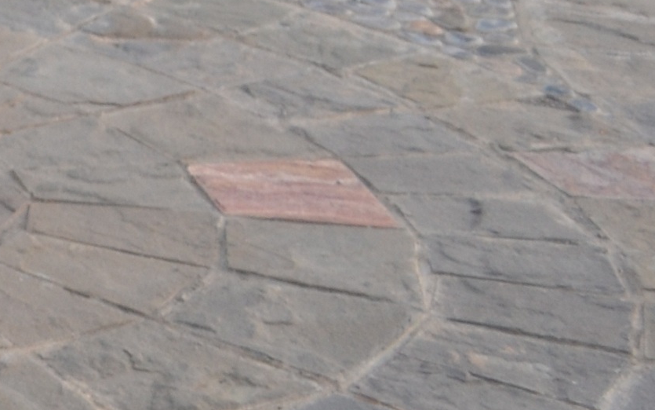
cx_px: -962
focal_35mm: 167
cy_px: -344
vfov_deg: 7.6
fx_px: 2981
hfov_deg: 10.6
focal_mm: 22
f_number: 4.5
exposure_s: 1/80
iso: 400
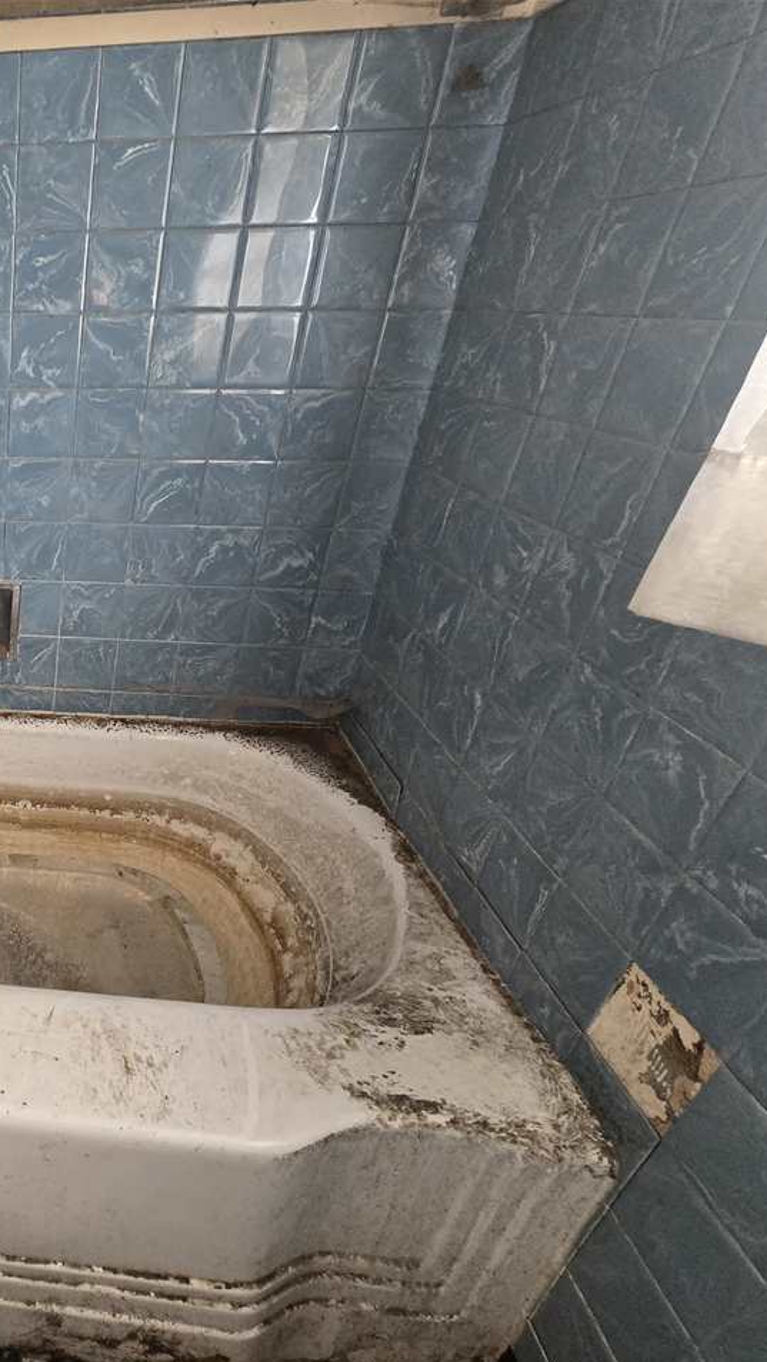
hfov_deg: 44.3
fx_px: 687
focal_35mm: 19
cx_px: -81
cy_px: 684
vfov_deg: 89.6
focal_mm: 2.2
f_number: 2.2
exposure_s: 1/60
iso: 500
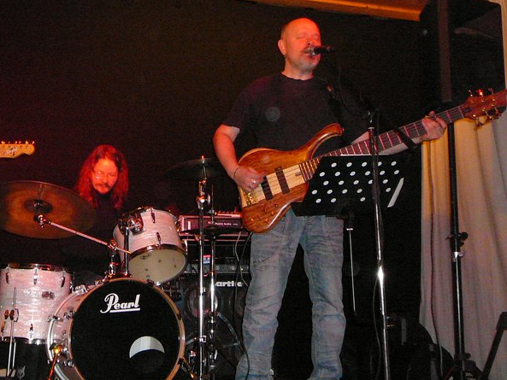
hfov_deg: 32.3
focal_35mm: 59
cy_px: 196
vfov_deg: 24.8
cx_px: 146
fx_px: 864
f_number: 2.8
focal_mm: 5.2
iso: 400
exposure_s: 1/30
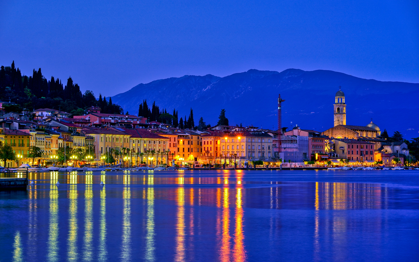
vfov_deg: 12.7
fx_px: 1176
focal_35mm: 103
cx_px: 208
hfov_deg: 20.2
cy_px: 124
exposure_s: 6
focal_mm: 100
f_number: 11
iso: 100
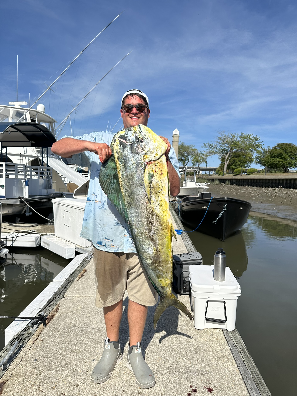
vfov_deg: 71.6
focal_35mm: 24
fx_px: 275
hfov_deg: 56.8
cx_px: 148
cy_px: 198
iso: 80
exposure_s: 1/8197
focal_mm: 6.86
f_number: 1.78
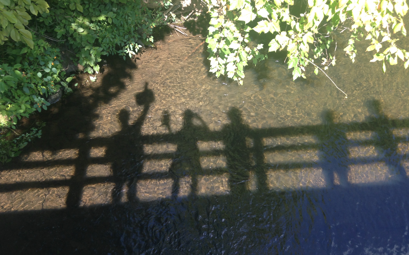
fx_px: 401
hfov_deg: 54.0
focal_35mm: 36
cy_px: 152
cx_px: 204
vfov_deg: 35.2
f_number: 2.4
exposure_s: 1/133
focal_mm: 4.12
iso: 50
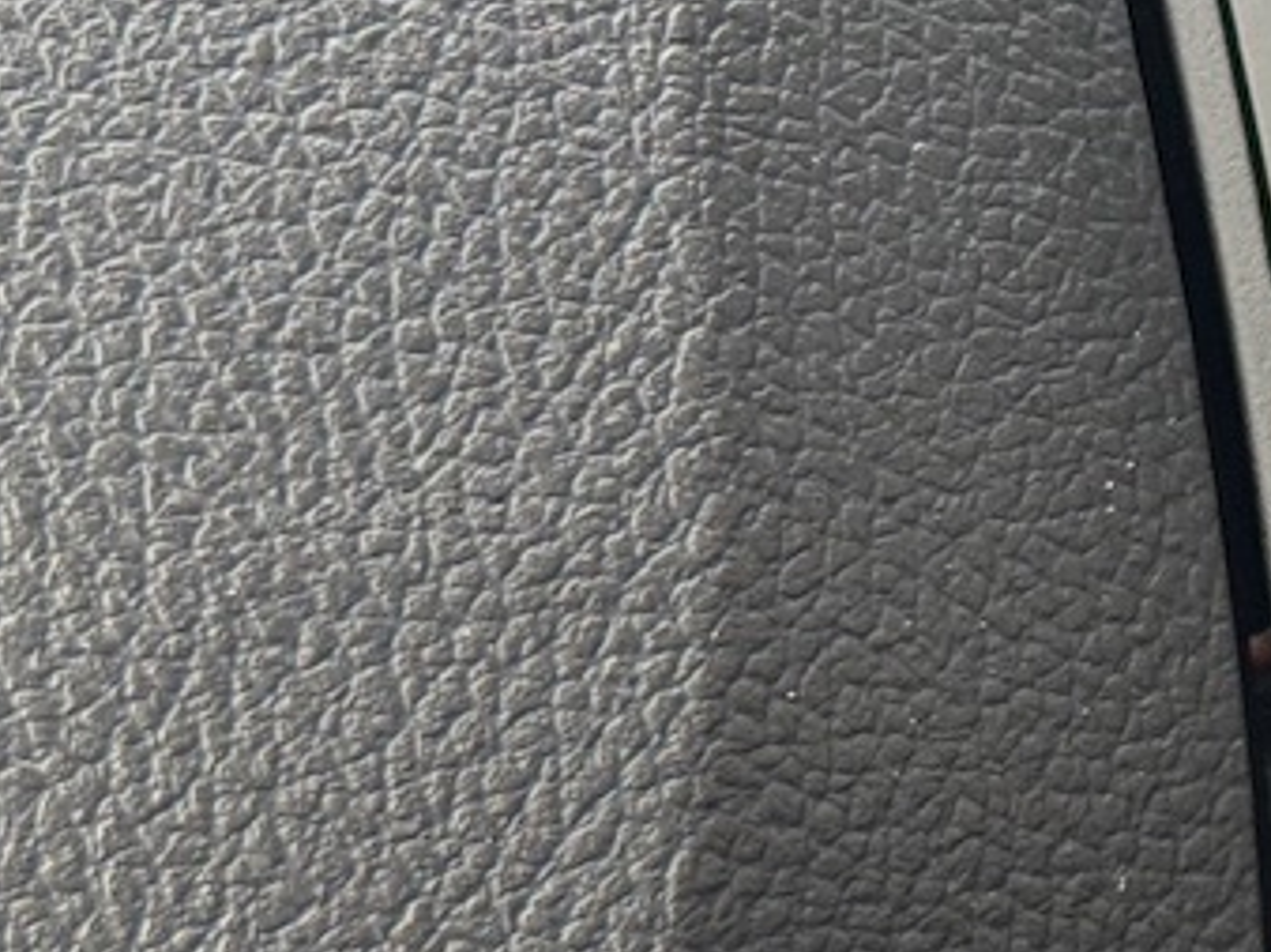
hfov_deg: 10.3
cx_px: 2162
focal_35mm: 182
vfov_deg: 8.1
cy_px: 26
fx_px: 6678
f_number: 1.78
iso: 100
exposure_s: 1/70
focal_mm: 6.76
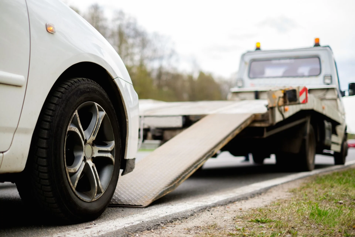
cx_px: 178
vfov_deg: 25.5
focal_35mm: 53
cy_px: 118
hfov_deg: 37.5
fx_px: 523
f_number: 1.4
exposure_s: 1/2400
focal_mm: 35
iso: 200
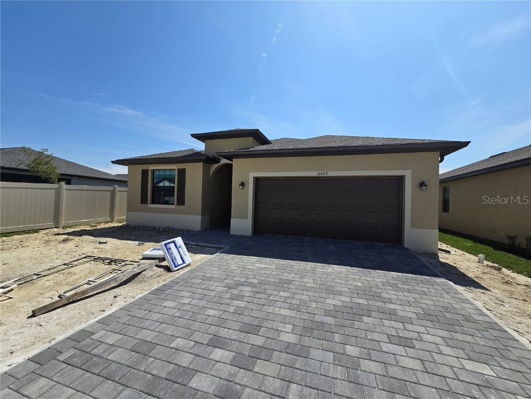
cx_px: 266
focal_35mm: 13
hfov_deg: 106.2
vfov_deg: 89.9
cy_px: 200
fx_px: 199
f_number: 2.2
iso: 50
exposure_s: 1/3464
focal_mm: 2.2
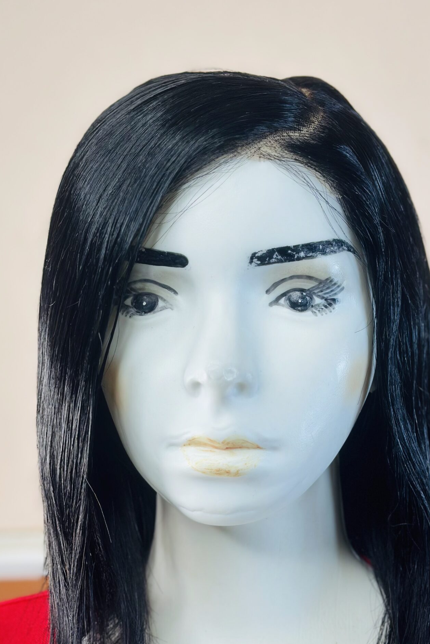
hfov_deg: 20.0
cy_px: 370
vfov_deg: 29.6
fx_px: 1218
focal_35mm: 68
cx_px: 213
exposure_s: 1/100
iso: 64
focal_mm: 6.86
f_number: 1.78
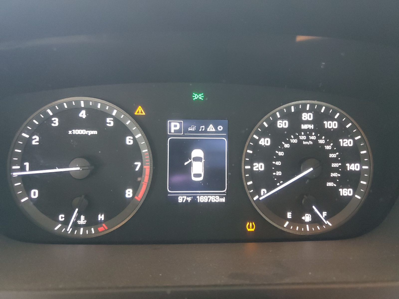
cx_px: 200
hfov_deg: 67.3
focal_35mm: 26
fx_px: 300
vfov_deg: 53.1
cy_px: 150
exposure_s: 1/17
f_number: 1.5
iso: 310
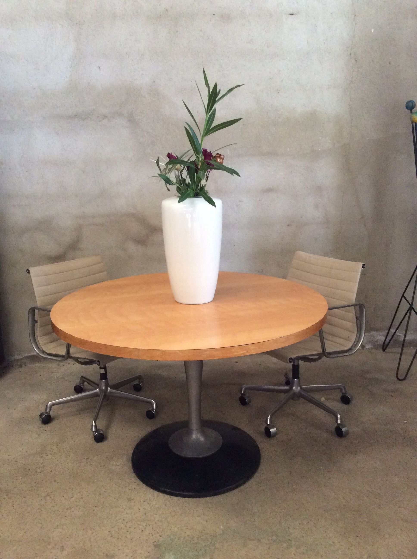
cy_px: 280
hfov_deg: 44.1
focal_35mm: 32
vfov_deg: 56.9
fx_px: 515
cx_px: 208
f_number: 2.4
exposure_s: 1/17
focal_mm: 3.3
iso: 250
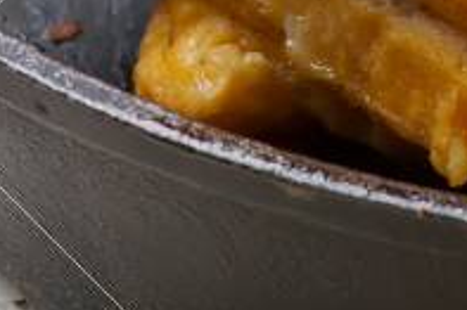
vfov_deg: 1.3
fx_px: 13470
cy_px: -438
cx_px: 770
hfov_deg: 2.0
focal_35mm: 1039
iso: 100
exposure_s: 1/125
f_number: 8
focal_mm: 105
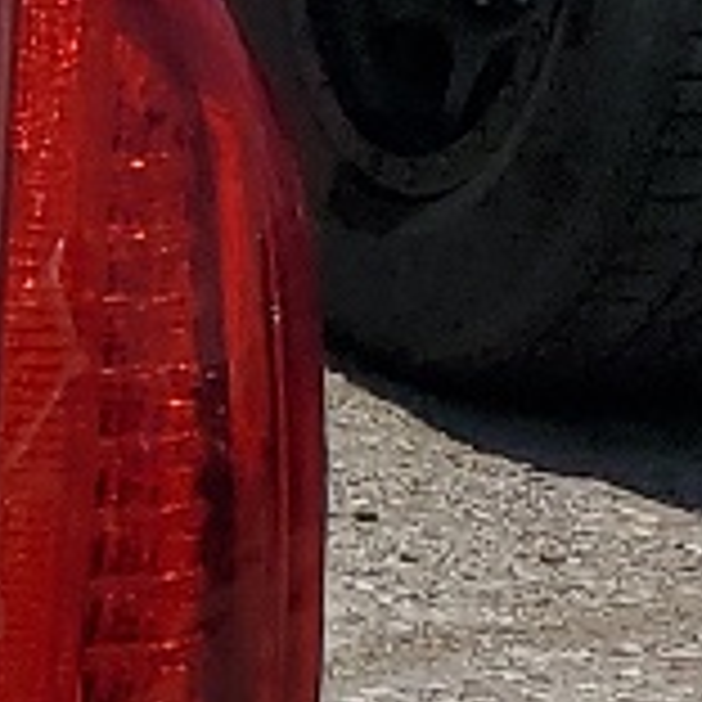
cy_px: 531
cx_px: -2300
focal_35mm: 236
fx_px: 5415
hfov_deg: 6.0
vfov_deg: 7.4
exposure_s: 1/10000
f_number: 1.5
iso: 51
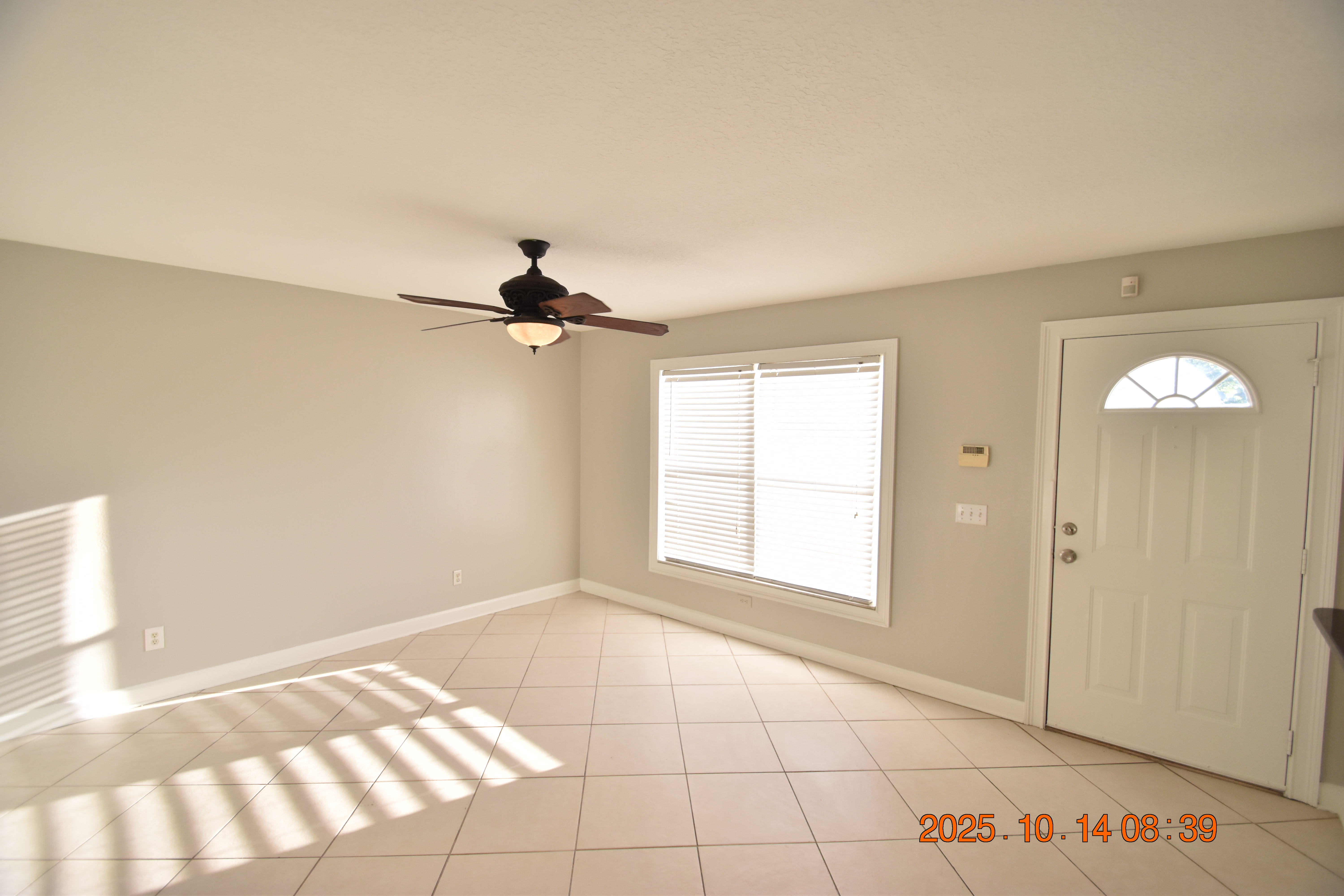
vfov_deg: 77.3
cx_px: 672
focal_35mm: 15
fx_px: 560
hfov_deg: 100.4
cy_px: 448
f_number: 3.5
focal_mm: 10
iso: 800
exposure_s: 1/350
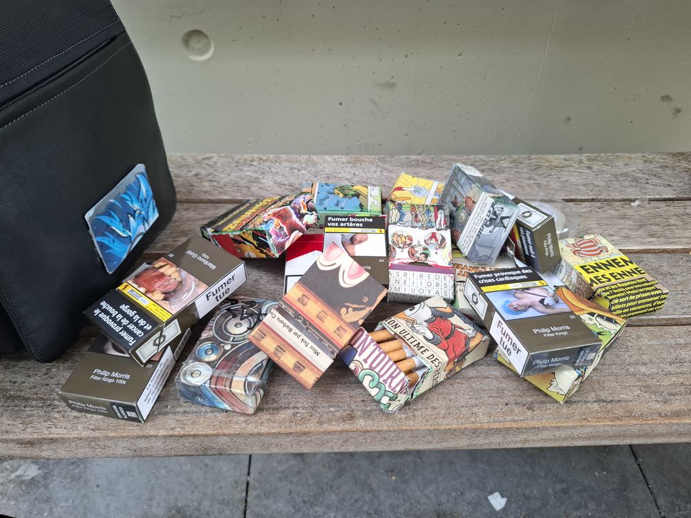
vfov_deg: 58.9
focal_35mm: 23
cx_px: 346
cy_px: 259
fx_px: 459
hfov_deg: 73.9
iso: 50
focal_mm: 5.54
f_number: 1.8
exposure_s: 1/179
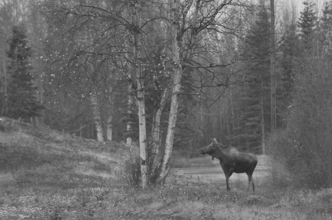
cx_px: 166
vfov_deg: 3.0
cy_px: 110
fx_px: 4144
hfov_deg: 4.6
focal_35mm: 450
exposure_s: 1/80
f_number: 5.6
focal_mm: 300
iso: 1600
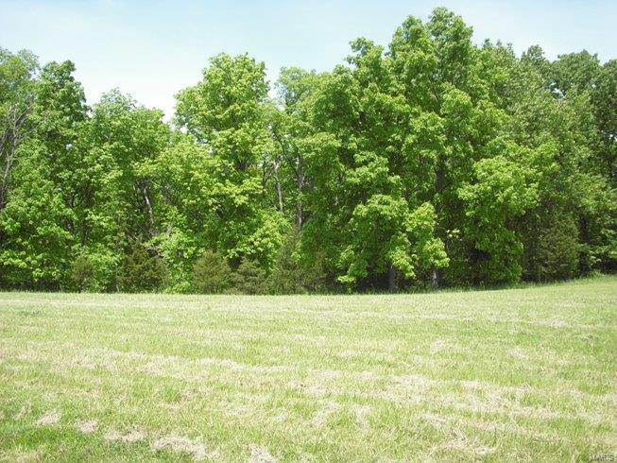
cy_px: 232
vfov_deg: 37.7
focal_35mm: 38
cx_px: 308
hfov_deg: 49.0
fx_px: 677
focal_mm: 6.2
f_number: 5.6
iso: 64
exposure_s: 1/100
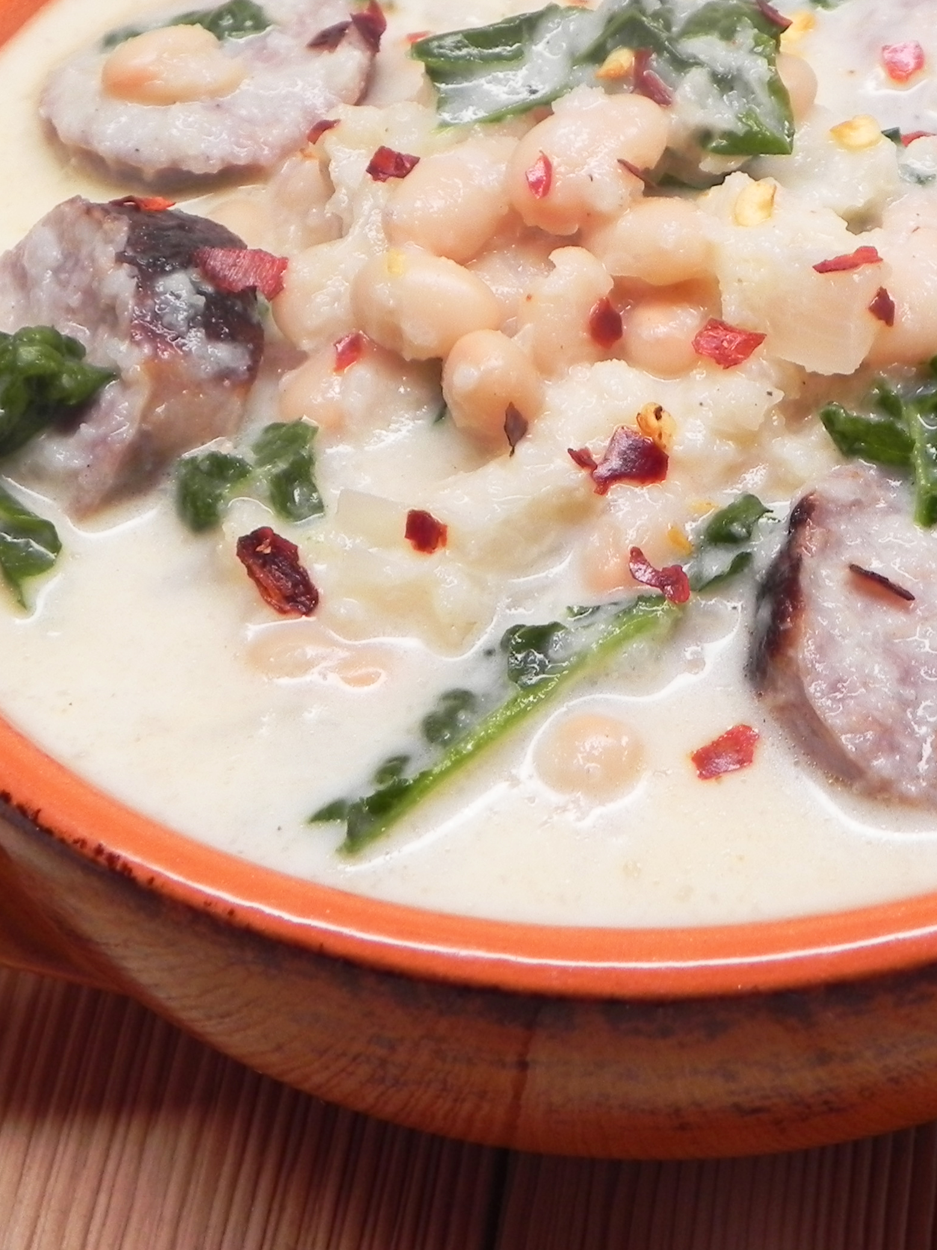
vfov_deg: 29.7
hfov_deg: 22.5
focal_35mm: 65
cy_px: 463
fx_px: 2347
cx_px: 609
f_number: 3.2
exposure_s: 1/43.2
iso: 160
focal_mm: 6.6
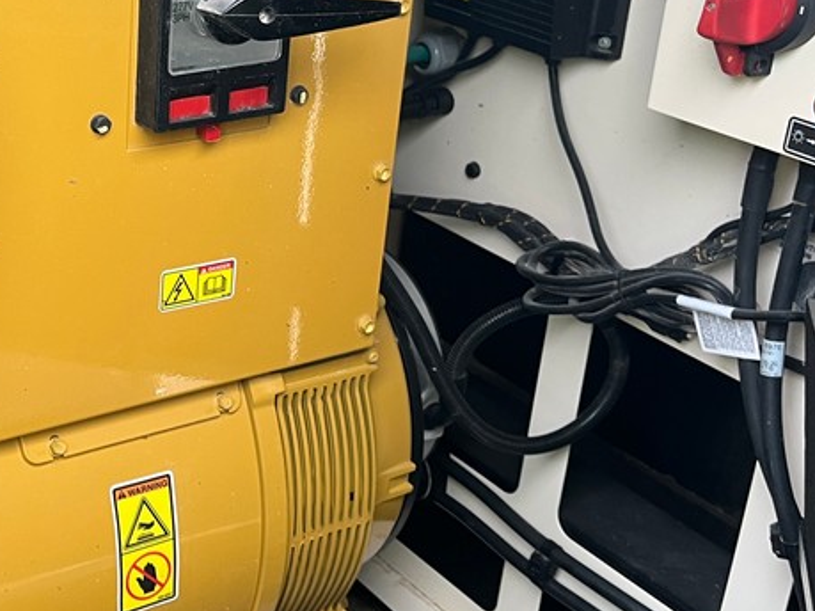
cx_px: 87
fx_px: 1365
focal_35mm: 58
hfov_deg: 31.7
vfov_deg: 25.1
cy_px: 202
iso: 125
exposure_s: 1/64
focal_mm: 5.1
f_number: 1.6
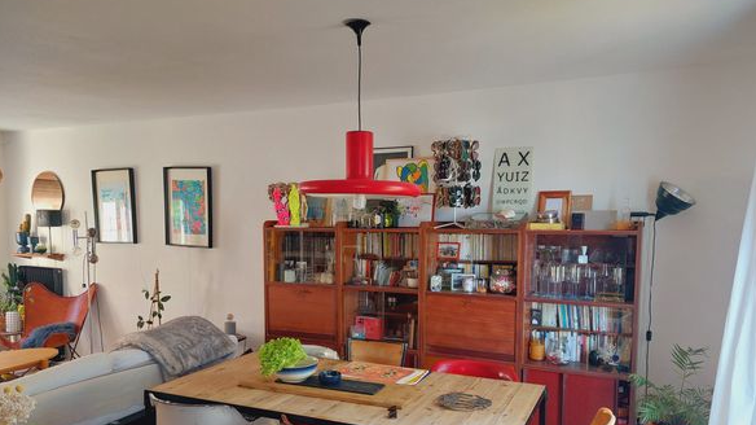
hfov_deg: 67.9
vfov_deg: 41.1
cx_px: 384
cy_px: 272
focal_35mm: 28
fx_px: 561
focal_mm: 5.23
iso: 125
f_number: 1.8
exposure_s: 1/50
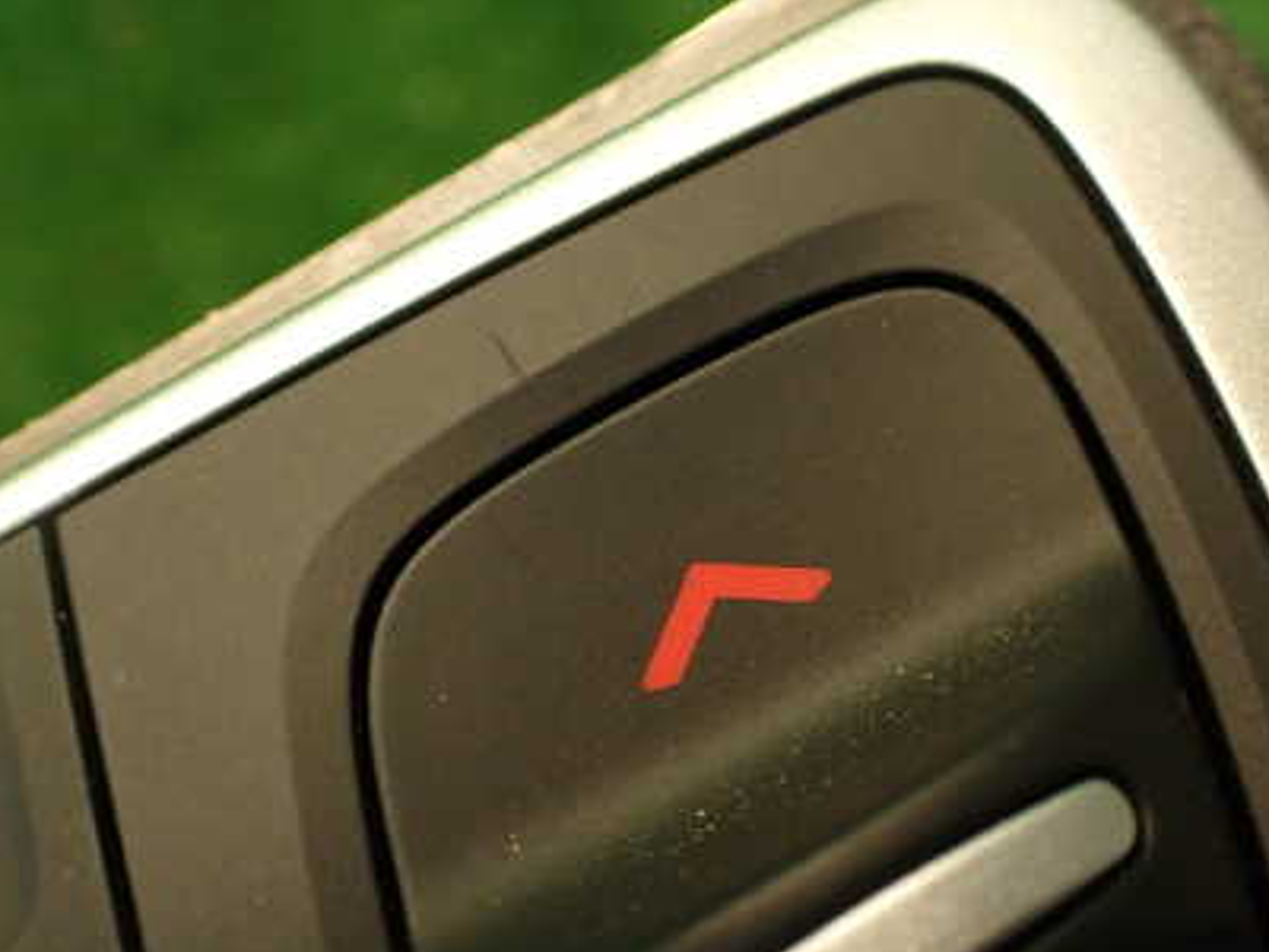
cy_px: 482
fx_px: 1760
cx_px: 463
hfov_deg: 39.4
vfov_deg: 30.3
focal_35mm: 48
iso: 200
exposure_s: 1/30
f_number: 2.4
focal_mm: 5.79
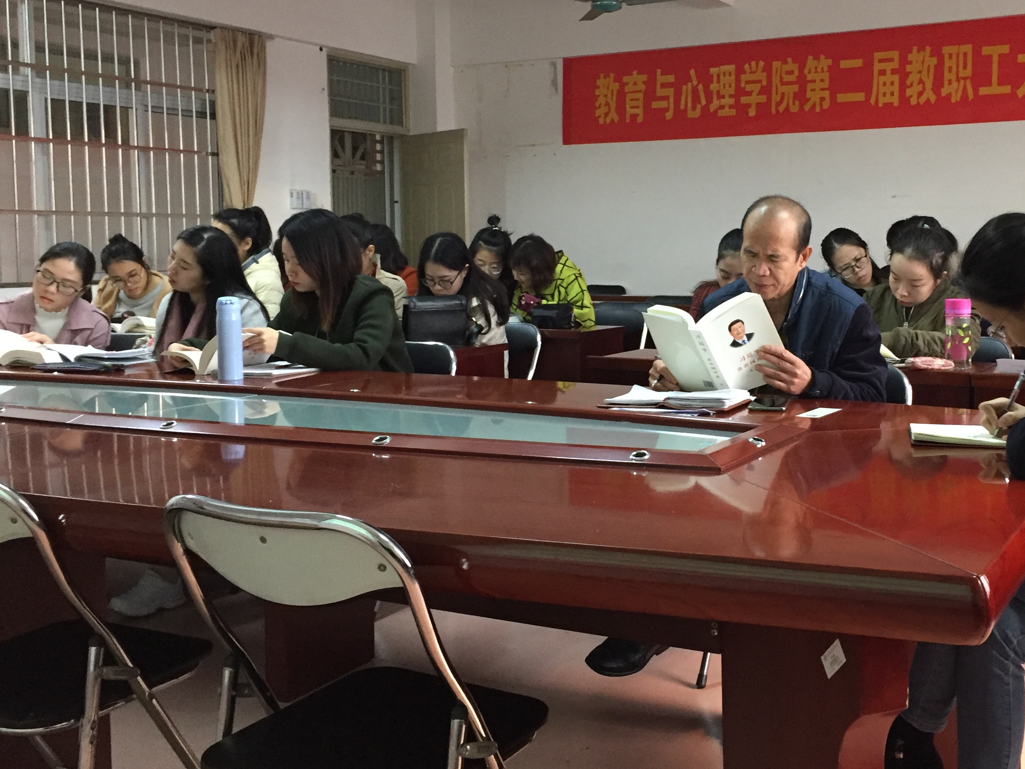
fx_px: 1185
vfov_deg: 35.9
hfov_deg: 46.4
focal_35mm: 40
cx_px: 636
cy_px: 321
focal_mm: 4.15
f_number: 2.2
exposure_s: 1/33
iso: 250
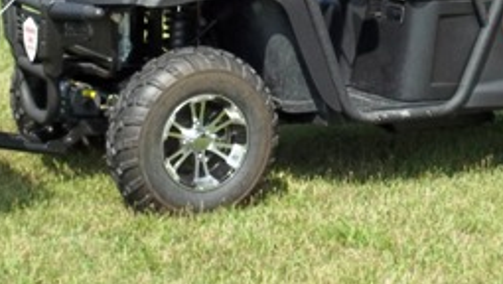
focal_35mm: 109
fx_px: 1455
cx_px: 264
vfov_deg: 11.0
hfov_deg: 19.6
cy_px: -32
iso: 64
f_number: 3.9
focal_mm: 10.1
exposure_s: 1/400
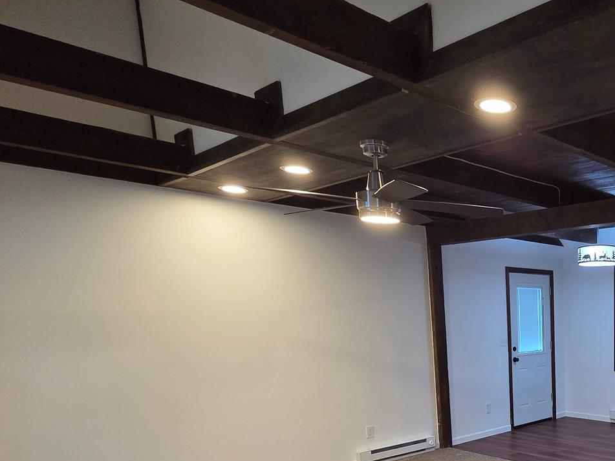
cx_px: 589
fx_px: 497
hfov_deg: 52.8
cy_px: 409
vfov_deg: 45.4
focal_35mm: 28
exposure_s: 1/60
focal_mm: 2.2
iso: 250
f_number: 2.2
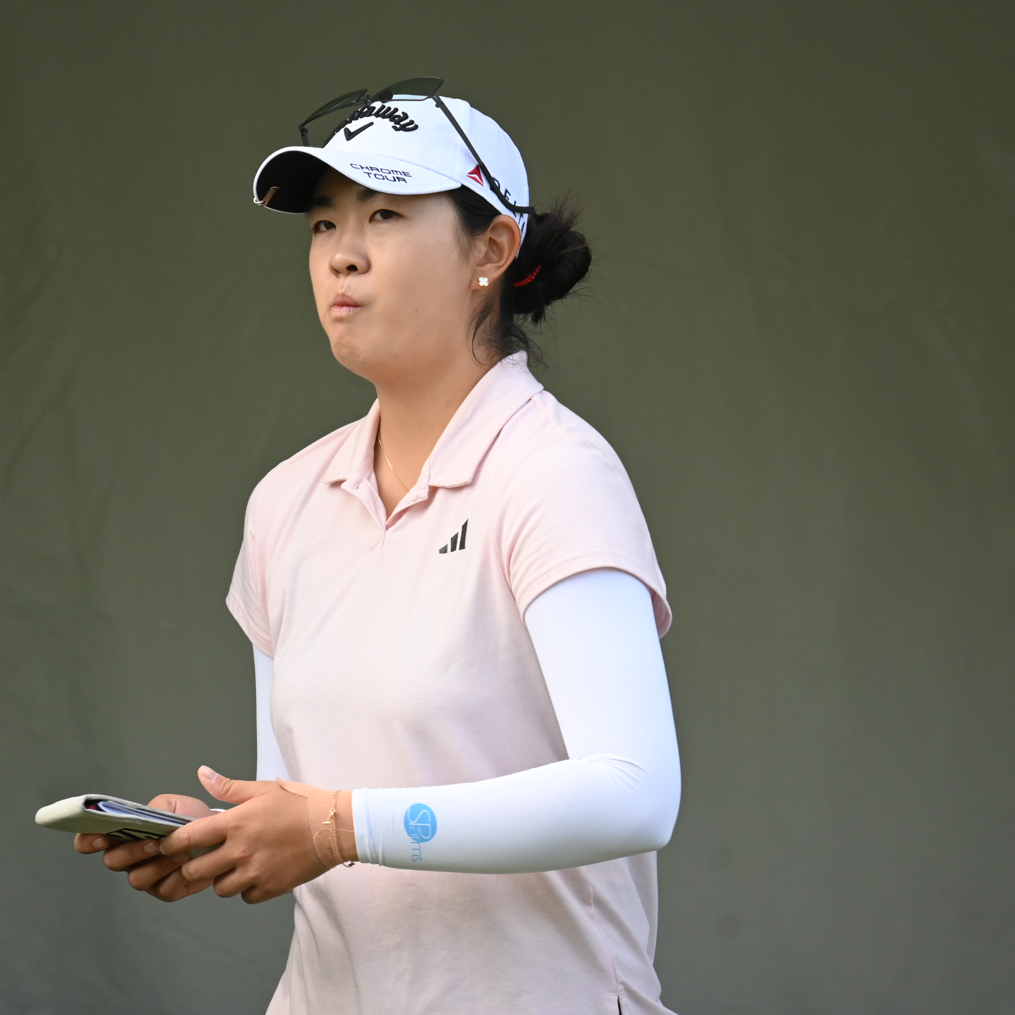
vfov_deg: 3.7
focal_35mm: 479
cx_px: 561
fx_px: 15890
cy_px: 508
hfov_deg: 3.7
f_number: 6.3
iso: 560
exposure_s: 1/400
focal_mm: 250
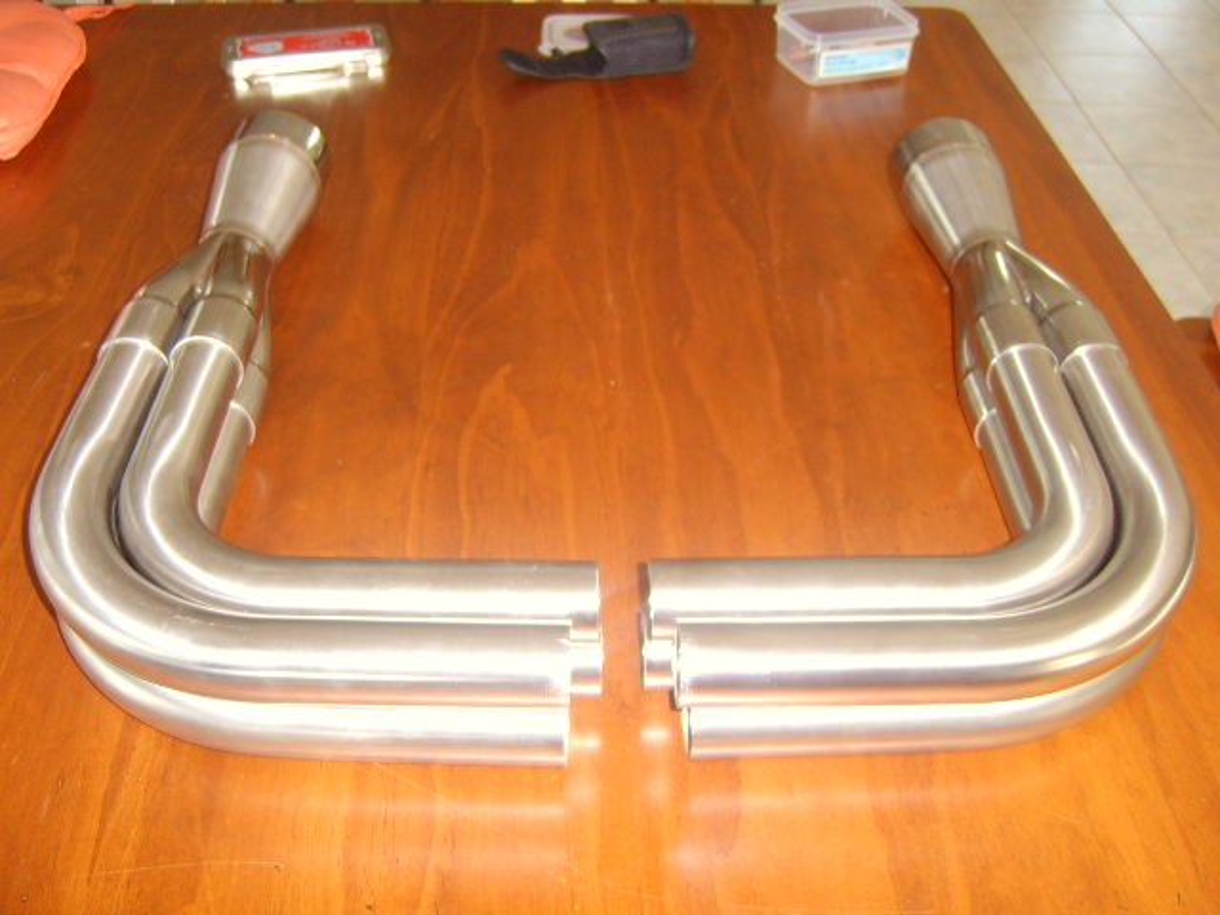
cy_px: 458
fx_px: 1093
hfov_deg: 58.4
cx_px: 610
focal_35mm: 31
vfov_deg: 45.4
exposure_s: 1/30
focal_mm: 8.13
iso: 141
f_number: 2.7
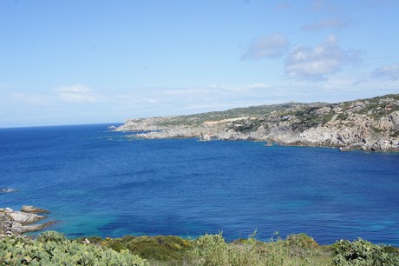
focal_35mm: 44
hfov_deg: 45.0
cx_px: 200
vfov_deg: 30.8
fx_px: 482
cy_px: 133
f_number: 13
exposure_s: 1/250
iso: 200
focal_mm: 29
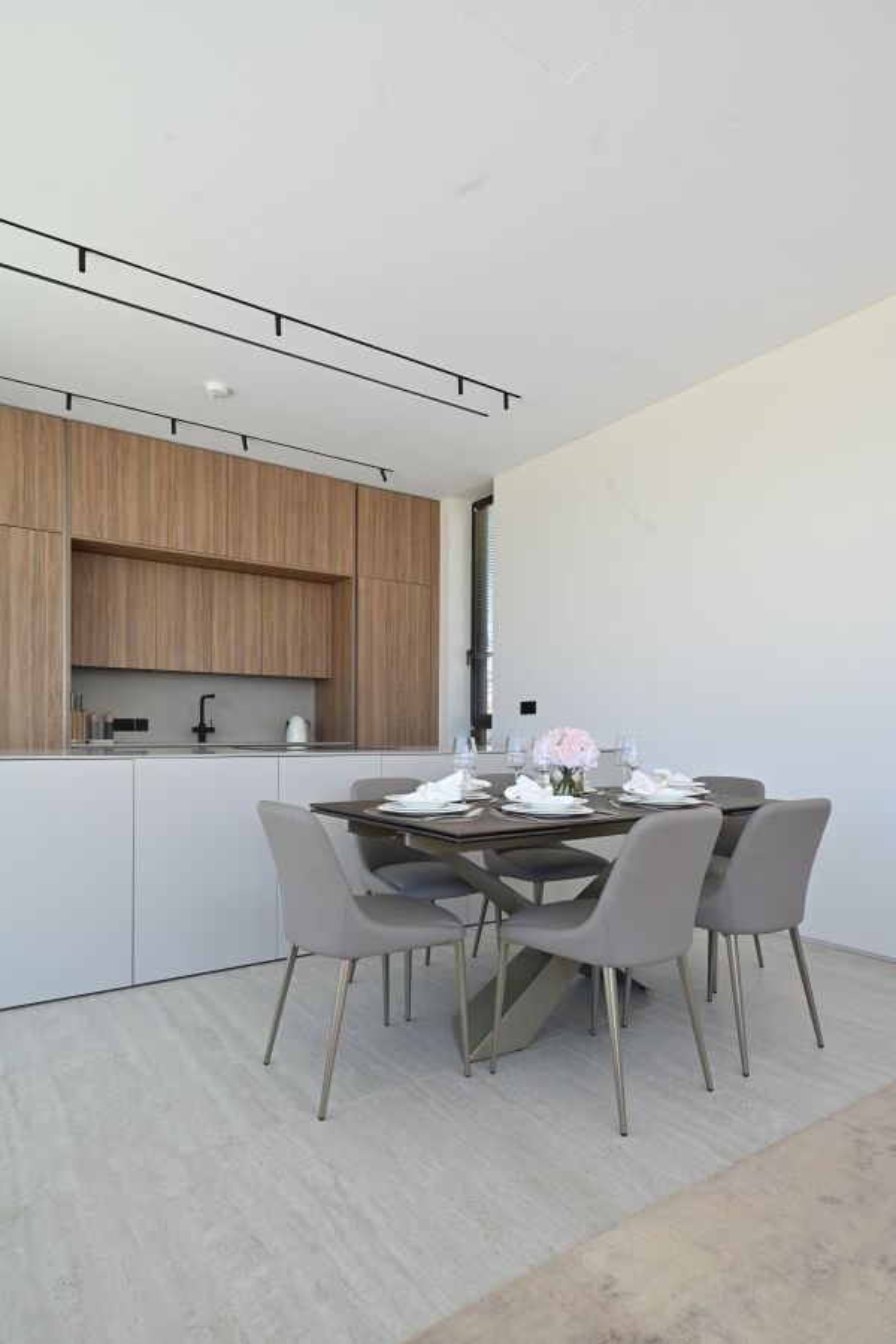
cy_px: 672
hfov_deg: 64.6
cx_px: 448
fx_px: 709
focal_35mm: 19
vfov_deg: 86.9
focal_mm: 19
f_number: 9
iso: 320
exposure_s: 1/160
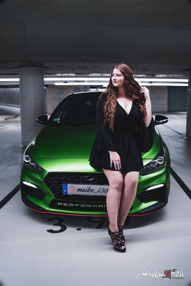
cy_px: 143
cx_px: 96
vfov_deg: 54.4
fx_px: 279
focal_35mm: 35
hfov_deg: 37.8
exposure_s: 1/160
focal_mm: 35
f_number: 2
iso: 100
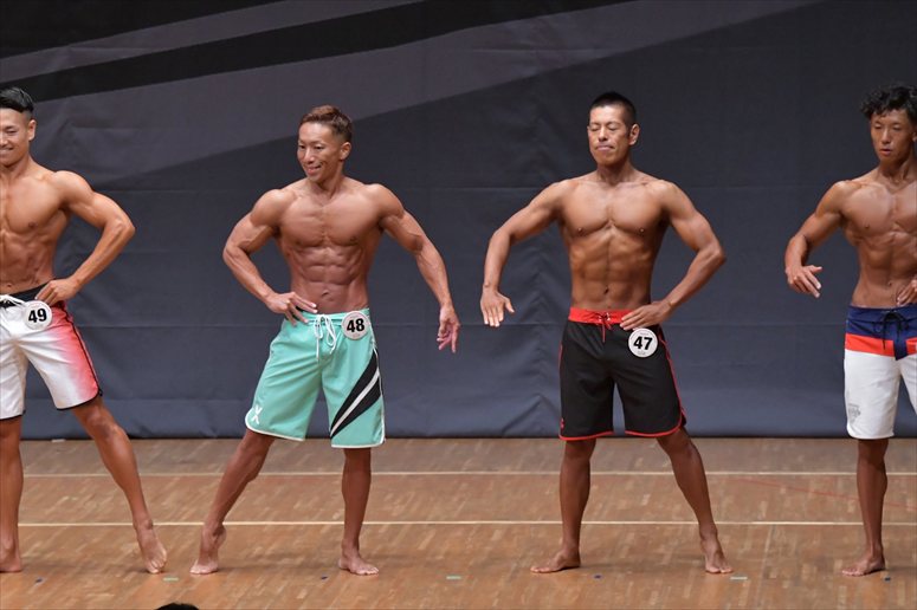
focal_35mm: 255
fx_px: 6492
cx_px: 458
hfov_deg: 8.1
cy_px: 305
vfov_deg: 5.4
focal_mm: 170
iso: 6400
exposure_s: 1/400
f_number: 5.6
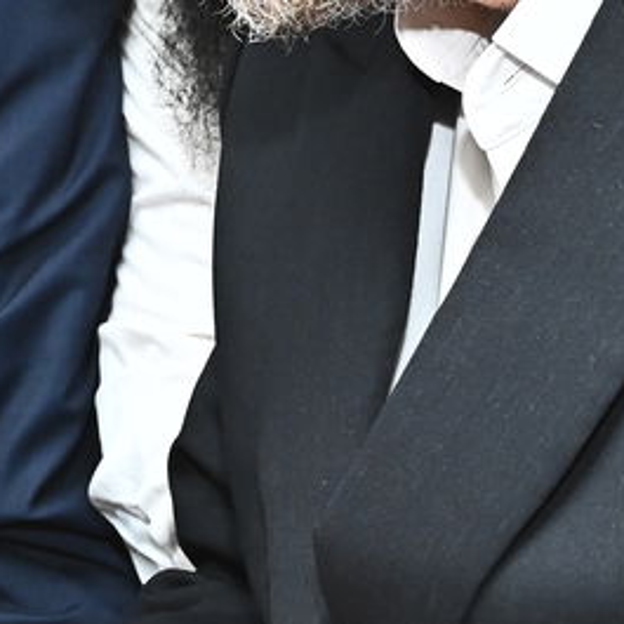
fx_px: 2835
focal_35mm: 139
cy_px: -71
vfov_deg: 12.3
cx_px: -132
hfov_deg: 12.3
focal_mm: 31
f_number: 7.1
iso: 2500
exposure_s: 1/200
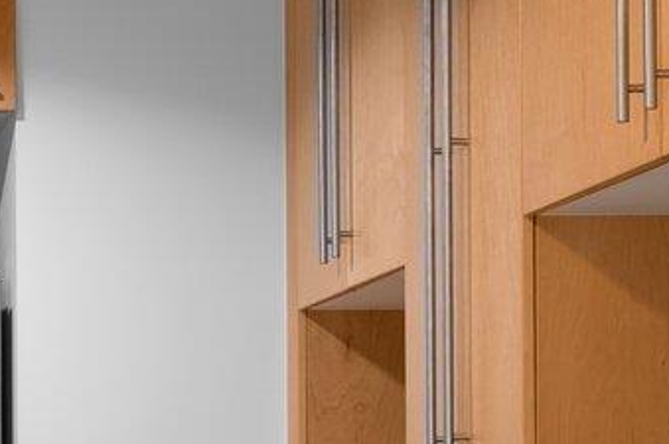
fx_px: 2524
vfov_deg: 9.3
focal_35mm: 136
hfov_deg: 14.0
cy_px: 920
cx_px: -391
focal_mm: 22.5
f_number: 8
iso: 400
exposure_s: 1/2.5
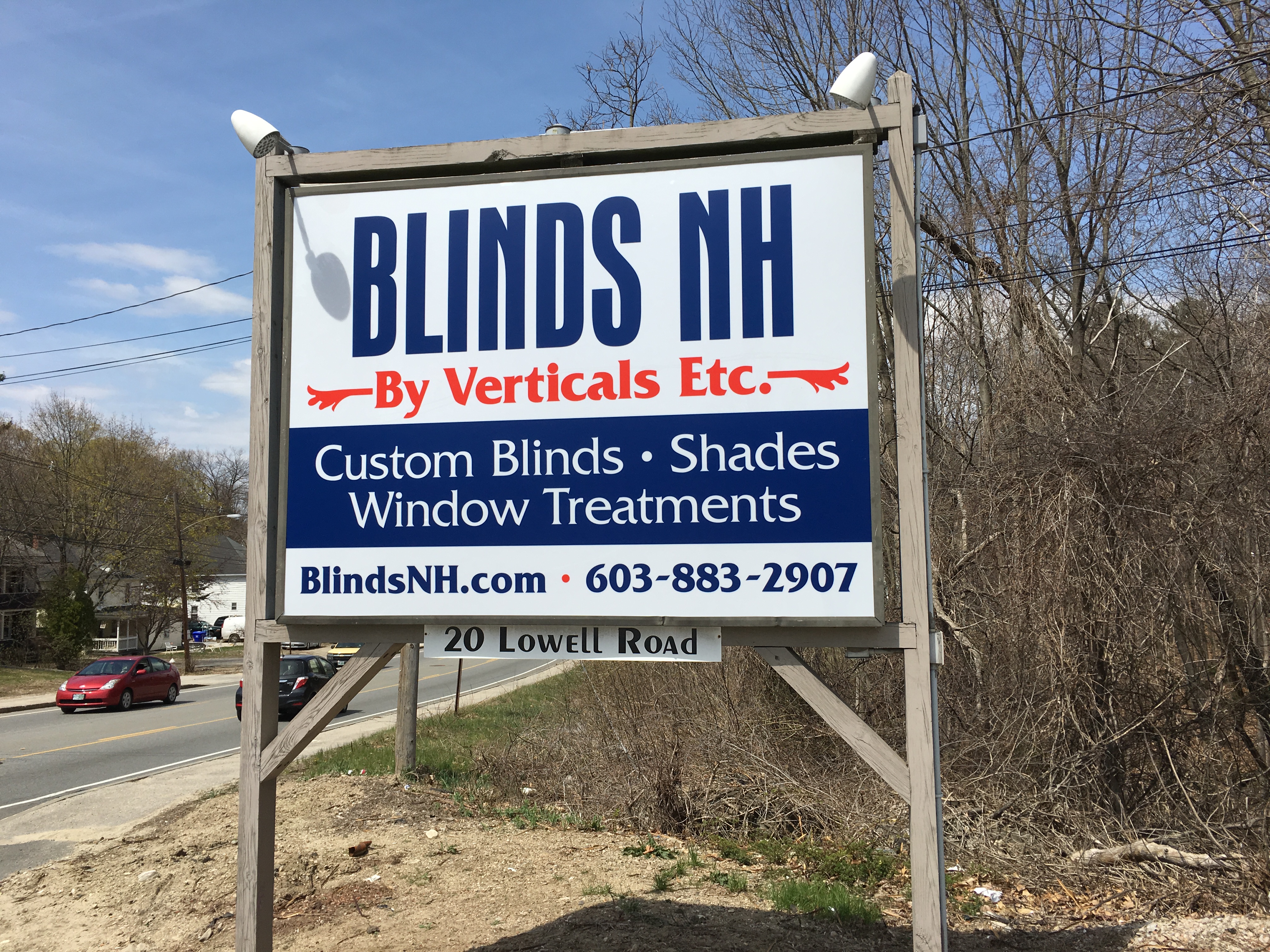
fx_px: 1064
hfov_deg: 61.7
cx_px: 635
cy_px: 476
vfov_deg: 48.2
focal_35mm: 29
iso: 25
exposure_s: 1/2404
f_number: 2.2
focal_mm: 4.15
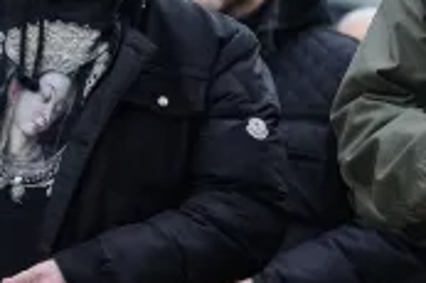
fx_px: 3641
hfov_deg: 6.6
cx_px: 584
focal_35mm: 308
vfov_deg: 4.5
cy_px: 155
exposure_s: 1/500
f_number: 2.8
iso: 250
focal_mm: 70
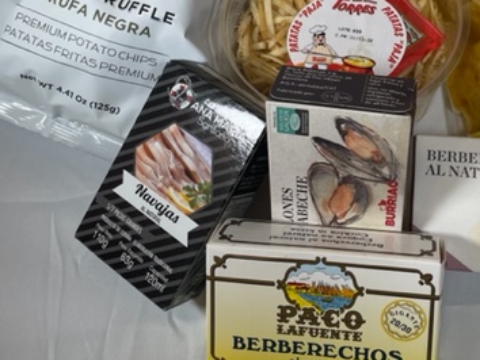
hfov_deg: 39.3
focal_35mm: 47
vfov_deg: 29.9
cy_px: 55
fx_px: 652
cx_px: 359
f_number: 1.6
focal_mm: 4.2
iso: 40
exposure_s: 1/100
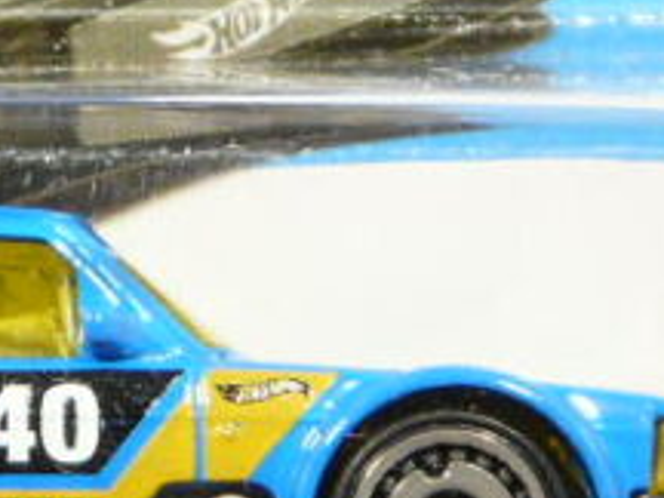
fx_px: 8152
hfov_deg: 4.7
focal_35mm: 425
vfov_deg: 3.5
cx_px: -92
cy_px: 154
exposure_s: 1/30
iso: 200
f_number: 3.6
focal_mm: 15.8
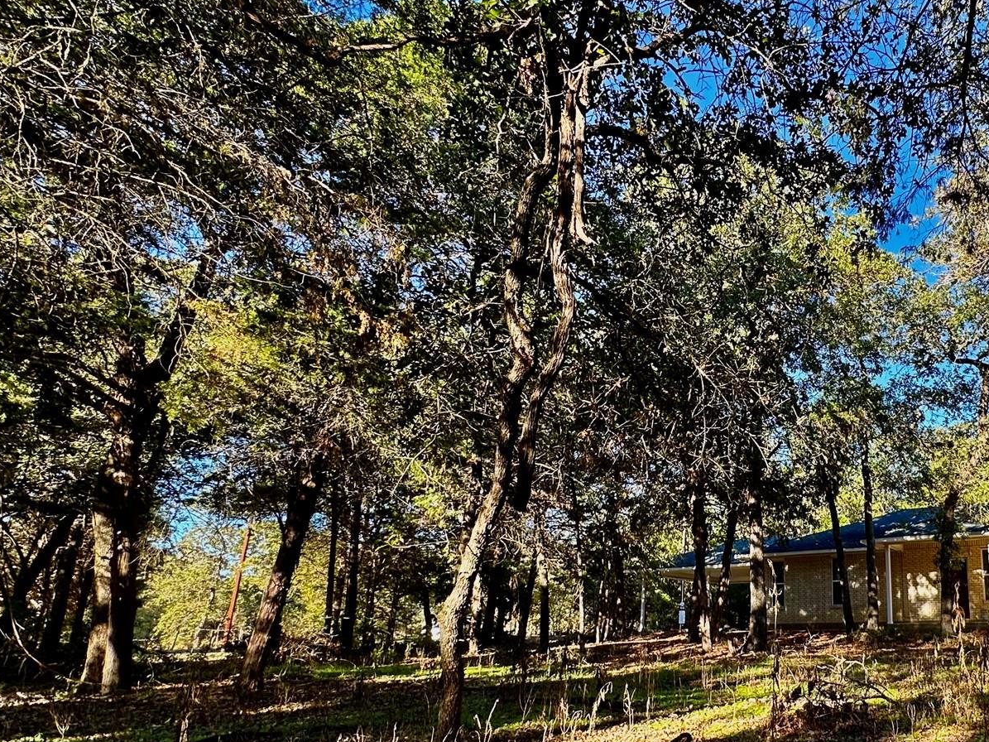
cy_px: 474
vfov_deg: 56.0
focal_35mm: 24
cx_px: 813
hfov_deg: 64.3
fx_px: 686
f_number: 2.2
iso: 40
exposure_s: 1/175
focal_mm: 2.22
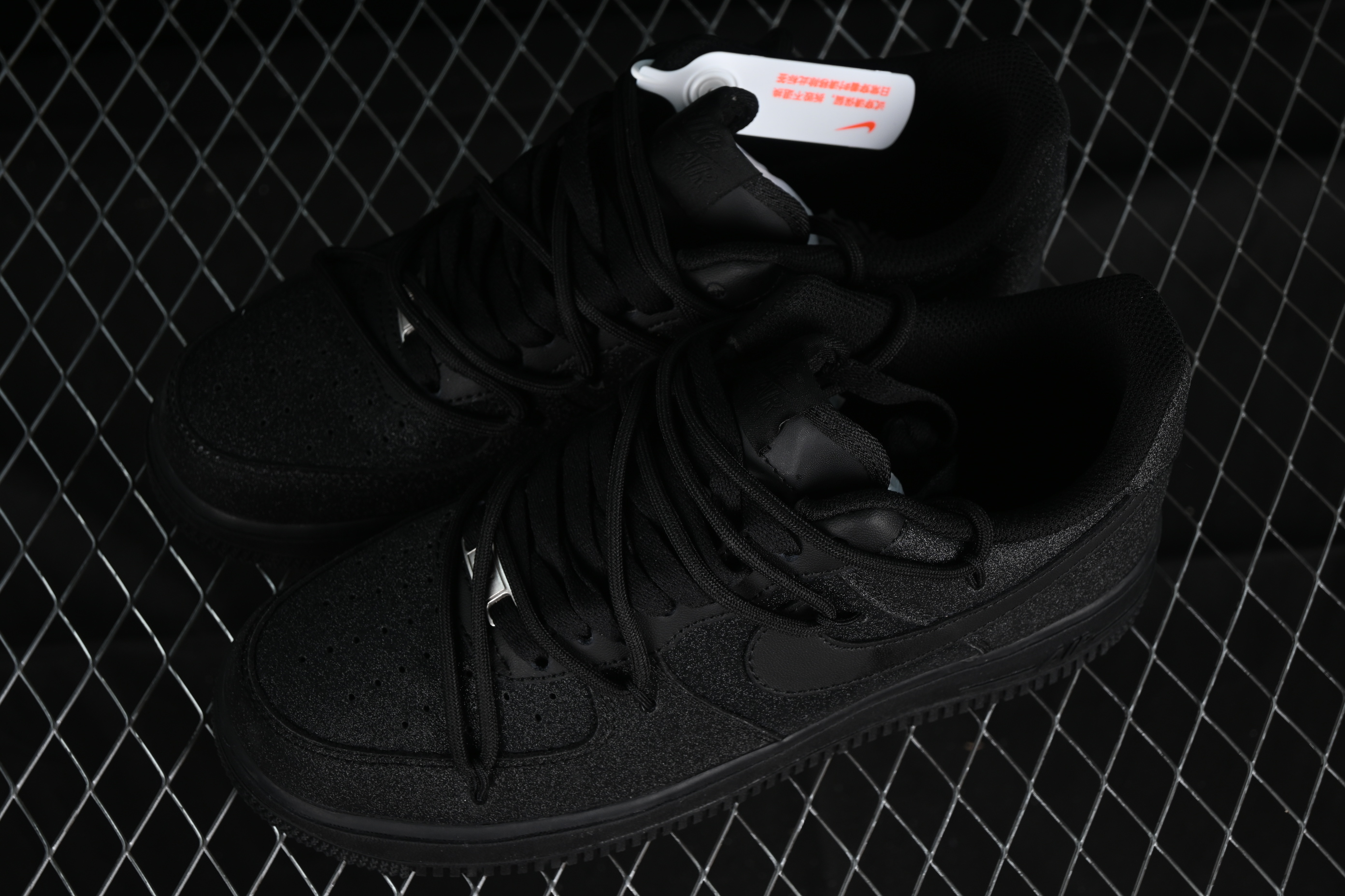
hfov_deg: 27.0
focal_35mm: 75
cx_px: 672
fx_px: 2802
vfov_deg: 18.2
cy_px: 448
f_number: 6.3
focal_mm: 50
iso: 160
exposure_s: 1/40
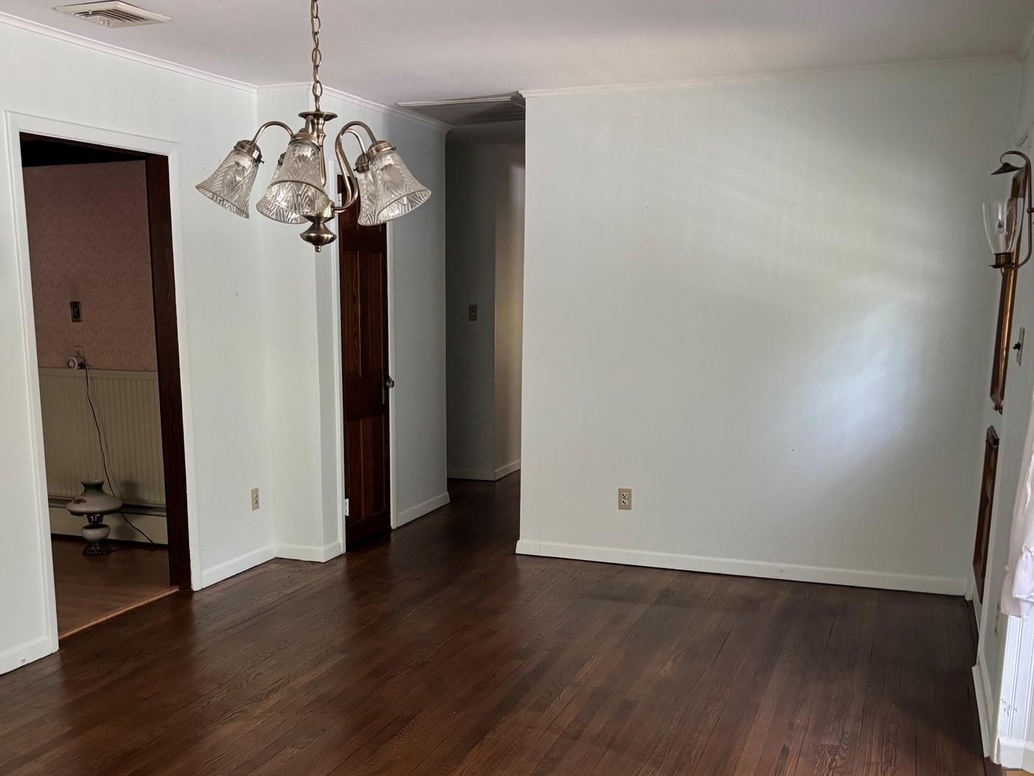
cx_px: 443
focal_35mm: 37
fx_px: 1105
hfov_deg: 50.0
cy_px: 521
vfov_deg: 38.2
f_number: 1.6
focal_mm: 5.96
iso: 320
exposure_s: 1/60
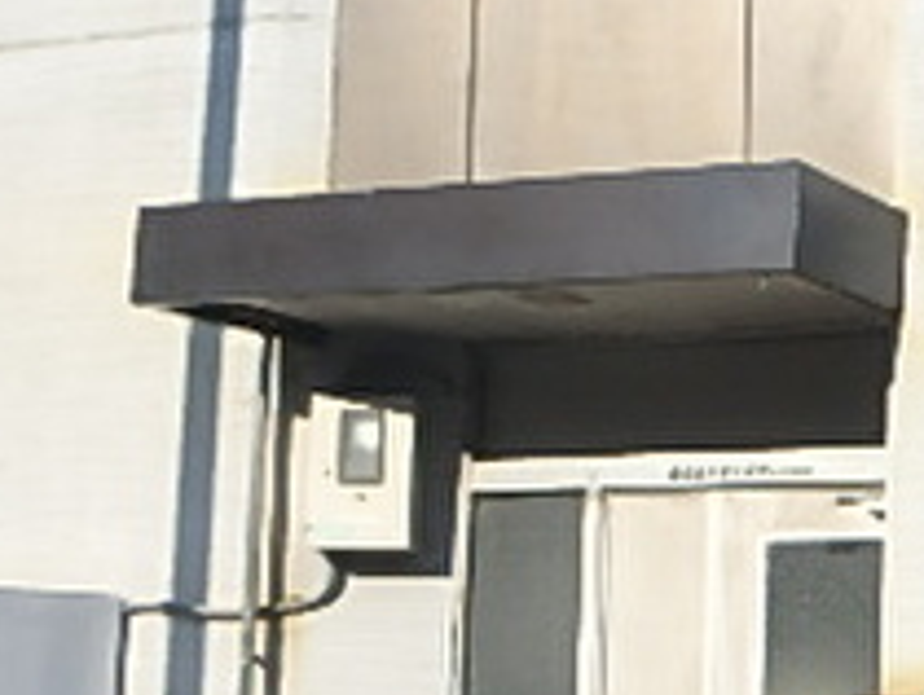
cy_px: 539
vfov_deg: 20.8
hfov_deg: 22.2
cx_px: 1439
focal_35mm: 70
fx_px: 1871
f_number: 3.5
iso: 125
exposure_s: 1/800
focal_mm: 3.7
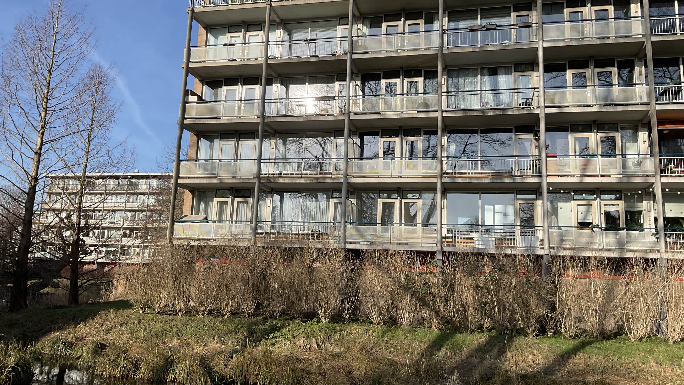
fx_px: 580
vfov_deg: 36.6
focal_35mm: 32
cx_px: 342
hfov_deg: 61.0
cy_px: 168
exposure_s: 1/1675
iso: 16
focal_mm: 3
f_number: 1.8
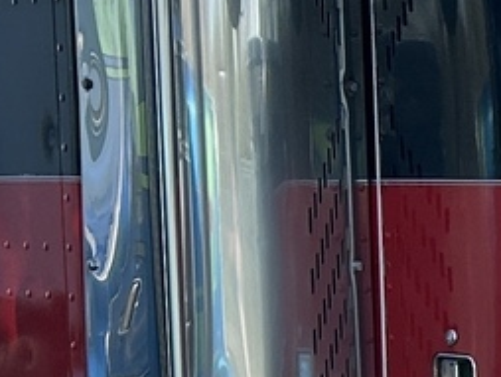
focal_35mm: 206
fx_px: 2984
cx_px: 1189
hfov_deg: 8.7
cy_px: 529
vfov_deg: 7.1
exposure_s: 1/1038
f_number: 1.5
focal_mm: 5.7
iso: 50
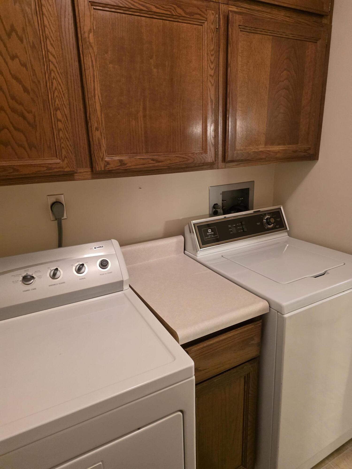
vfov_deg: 73.9
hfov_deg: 58.9
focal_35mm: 23
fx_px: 312
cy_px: 234
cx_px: 176
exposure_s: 1/120
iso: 1000
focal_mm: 6.3
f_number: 1.7
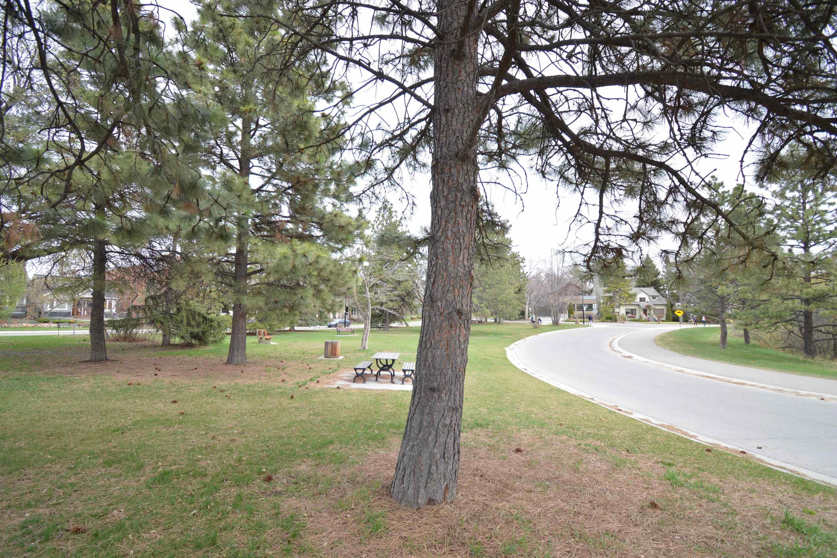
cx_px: 399
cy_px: 283
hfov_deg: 96.7
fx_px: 372
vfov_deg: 73.7
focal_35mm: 16
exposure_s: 1/125
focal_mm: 10
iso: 100
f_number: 4.5
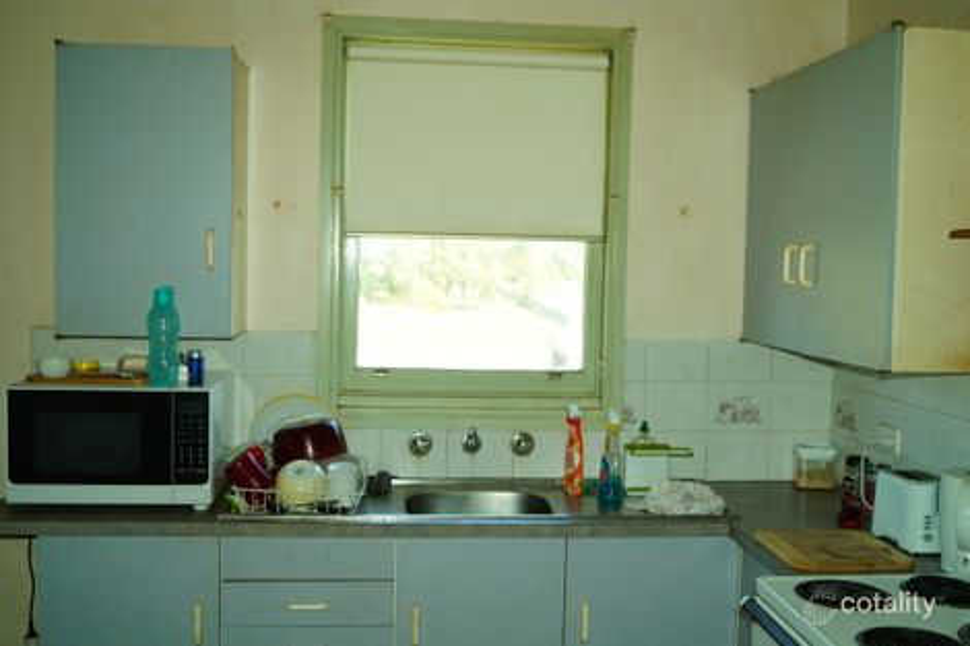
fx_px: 970
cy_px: 323
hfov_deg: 53.1
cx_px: 485
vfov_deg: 36.8
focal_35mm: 36
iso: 100
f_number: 4.5
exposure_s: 1/60
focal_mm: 24
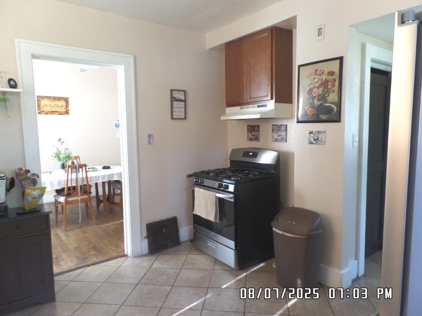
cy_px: 158
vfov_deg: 58.9
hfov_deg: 73.9
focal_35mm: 23
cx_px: 211
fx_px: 280
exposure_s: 1/30
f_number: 2.8
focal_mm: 4.1
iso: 320
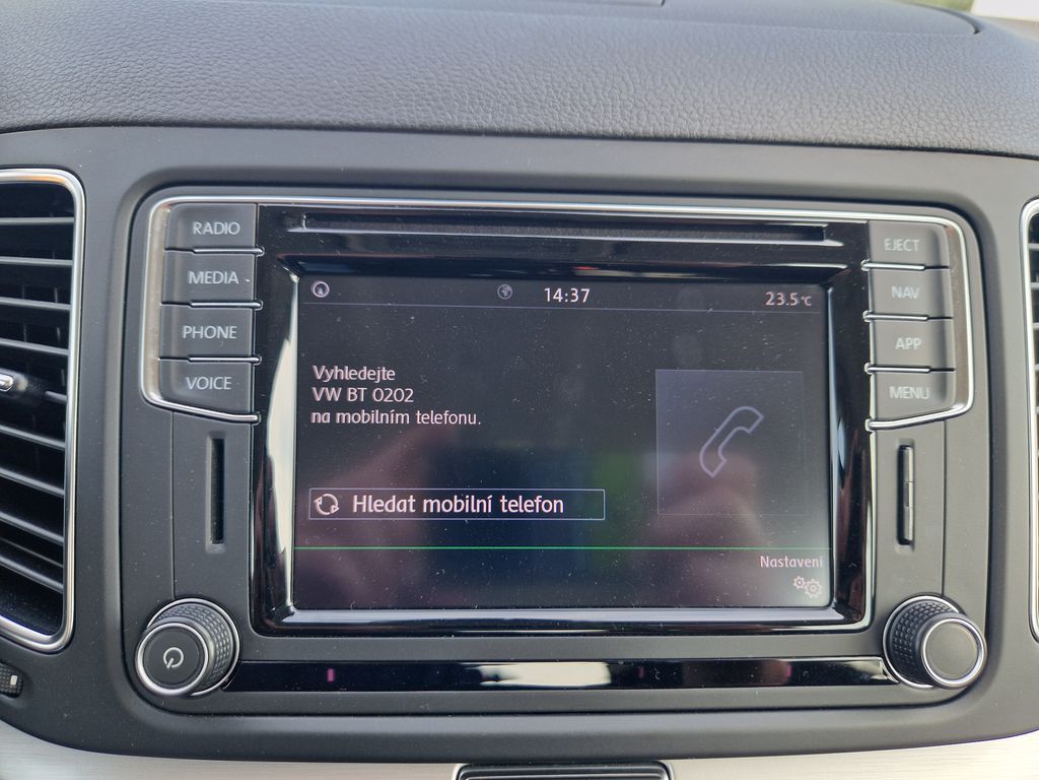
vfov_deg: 58.9
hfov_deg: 73.9
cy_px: 390
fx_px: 690
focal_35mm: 23
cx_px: 520
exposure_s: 1/100
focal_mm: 5.4
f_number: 1.8
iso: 50
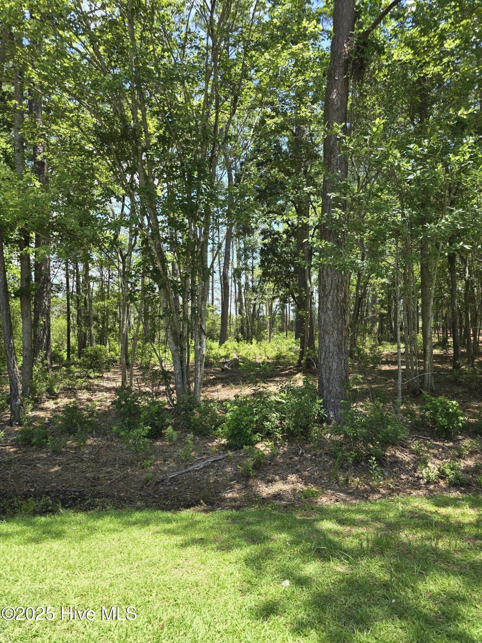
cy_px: 322
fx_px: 427
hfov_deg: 58.9
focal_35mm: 23
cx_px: 241
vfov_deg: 73.9
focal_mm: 6.3
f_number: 1.7
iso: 12
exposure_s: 1/180
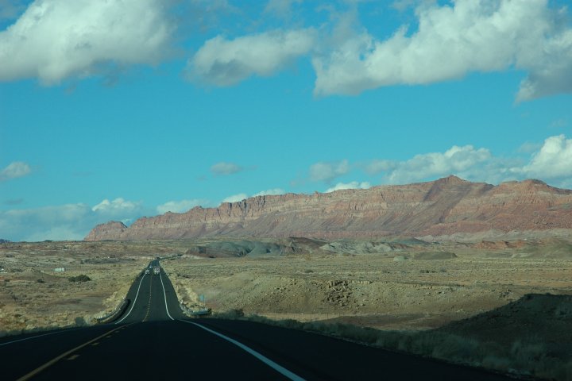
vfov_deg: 13.0
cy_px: 190
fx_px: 1668
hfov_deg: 19.5
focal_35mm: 105
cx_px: 286
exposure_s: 1/320
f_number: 9
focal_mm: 70
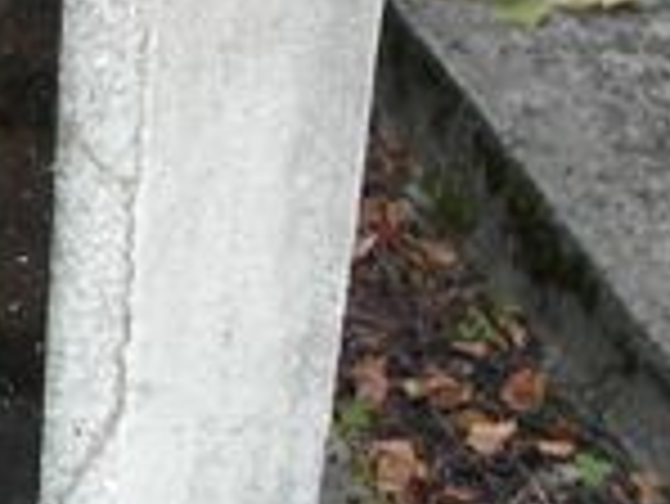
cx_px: -585
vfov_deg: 14.4
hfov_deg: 15.8
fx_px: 1995
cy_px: 270
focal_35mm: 103
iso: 100
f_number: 3.4
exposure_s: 1/90
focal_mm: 5.2
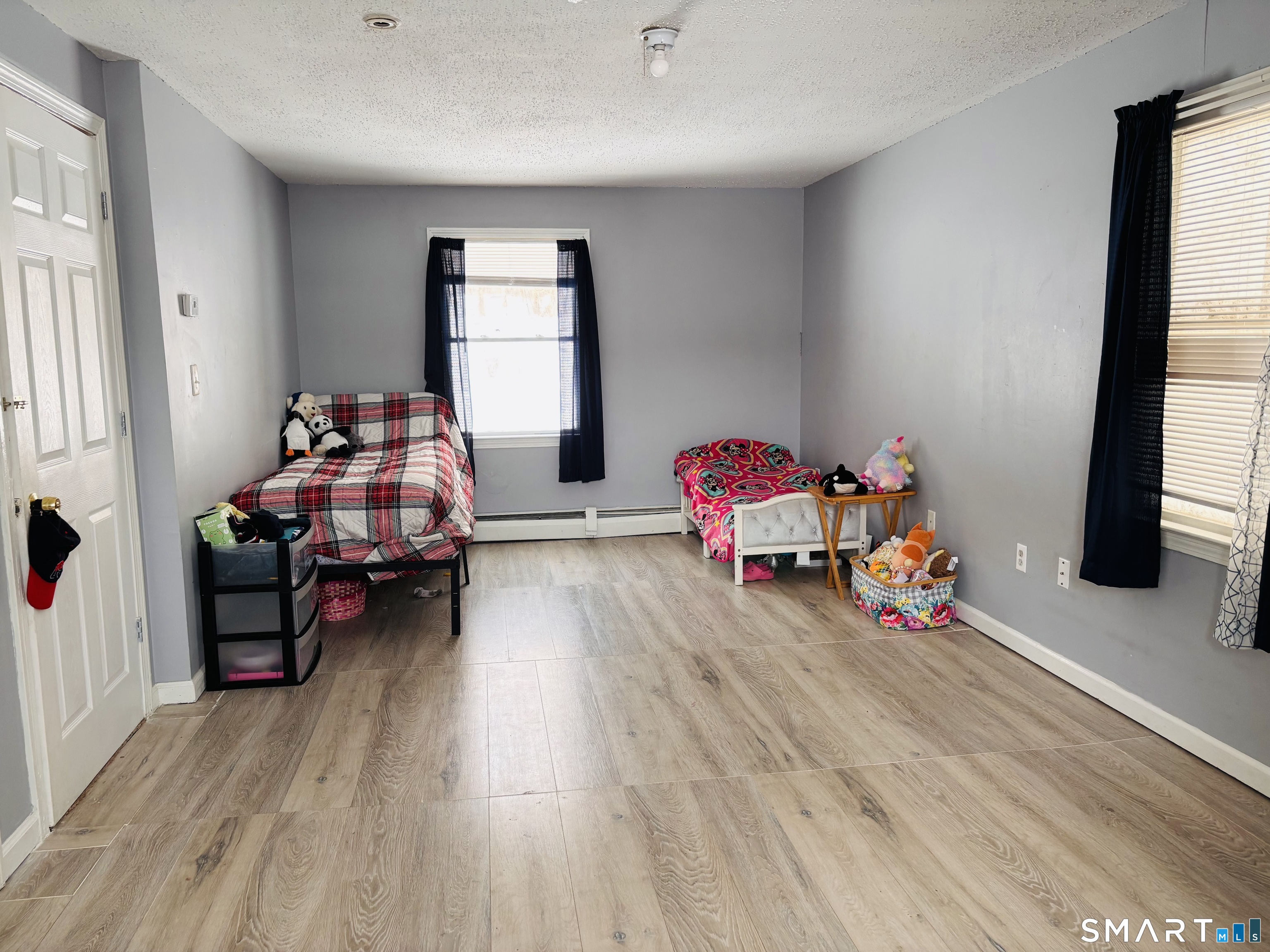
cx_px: 635
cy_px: 476
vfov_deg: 53.1
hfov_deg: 67.3
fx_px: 954
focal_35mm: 26
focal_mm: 5.96
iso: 125
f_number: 1.6
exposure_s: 1/121
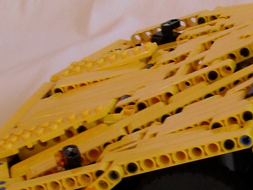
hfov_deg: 11.8
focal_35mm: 152
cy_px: 175
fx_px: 1111
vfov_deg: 9.7
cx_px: 483
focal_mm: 6.3
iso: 100
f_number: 3.2
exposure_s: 1/60
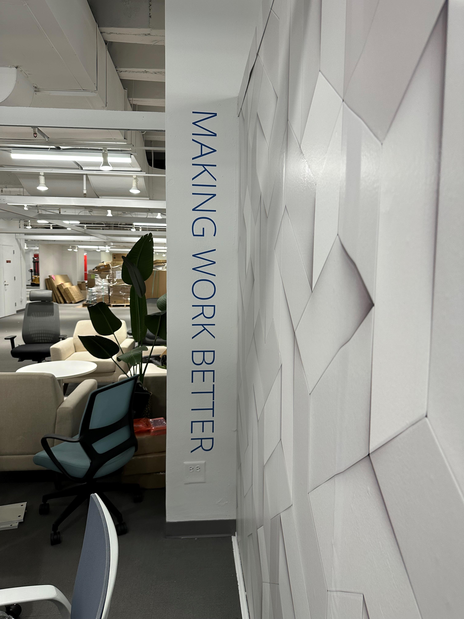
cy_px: 310
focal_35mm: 24
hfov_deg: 56.8
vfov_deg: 71.6
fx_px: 429
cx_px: 232
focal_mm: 6.86
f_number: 1.78
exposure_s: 1/120
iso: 160
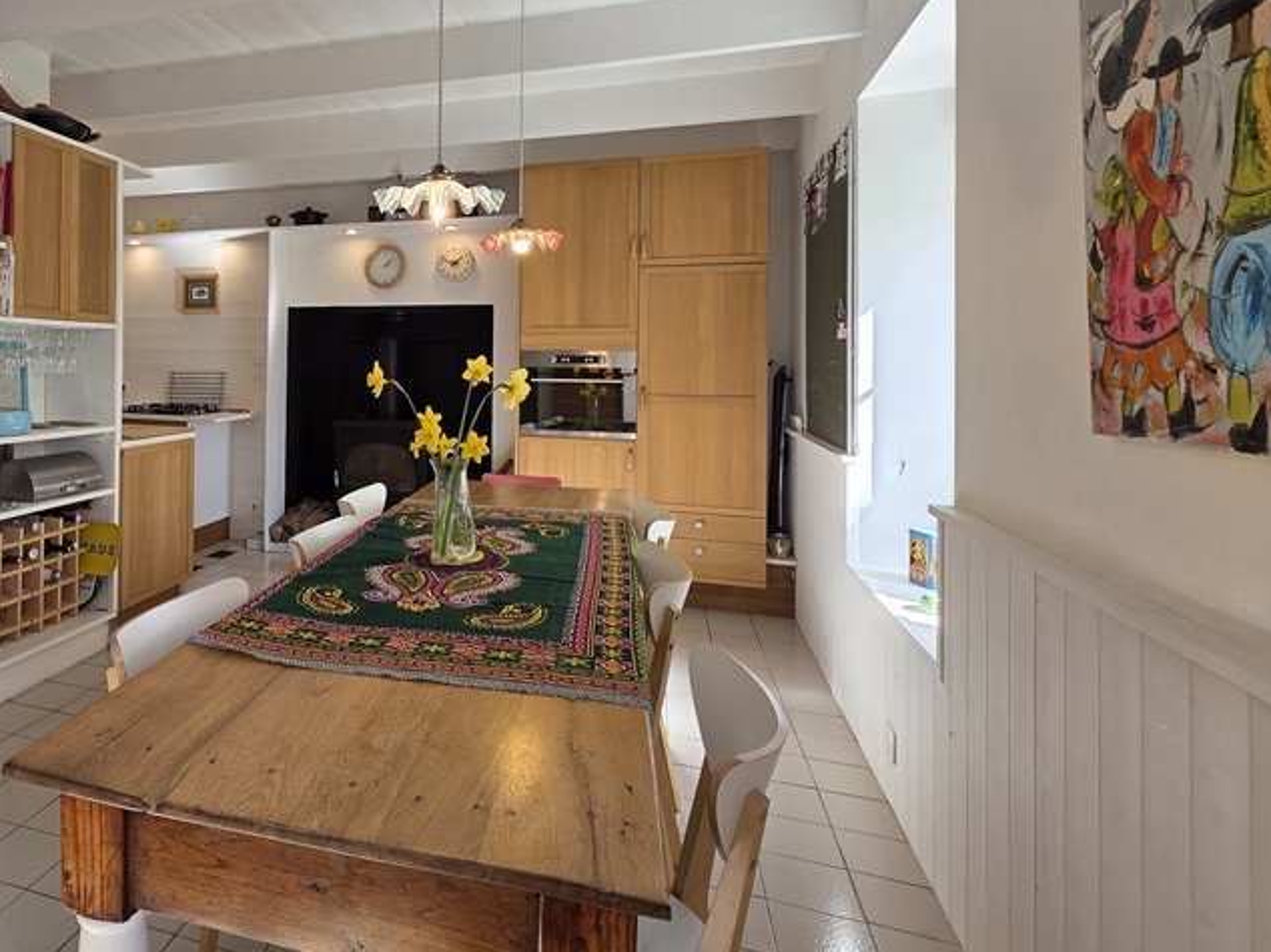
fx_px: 771
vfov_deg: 62.4
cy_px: 347
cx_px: 349
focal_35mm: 21
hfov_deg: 74.5
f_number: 1.9
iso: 40
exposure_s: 1/100
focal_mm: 2.2
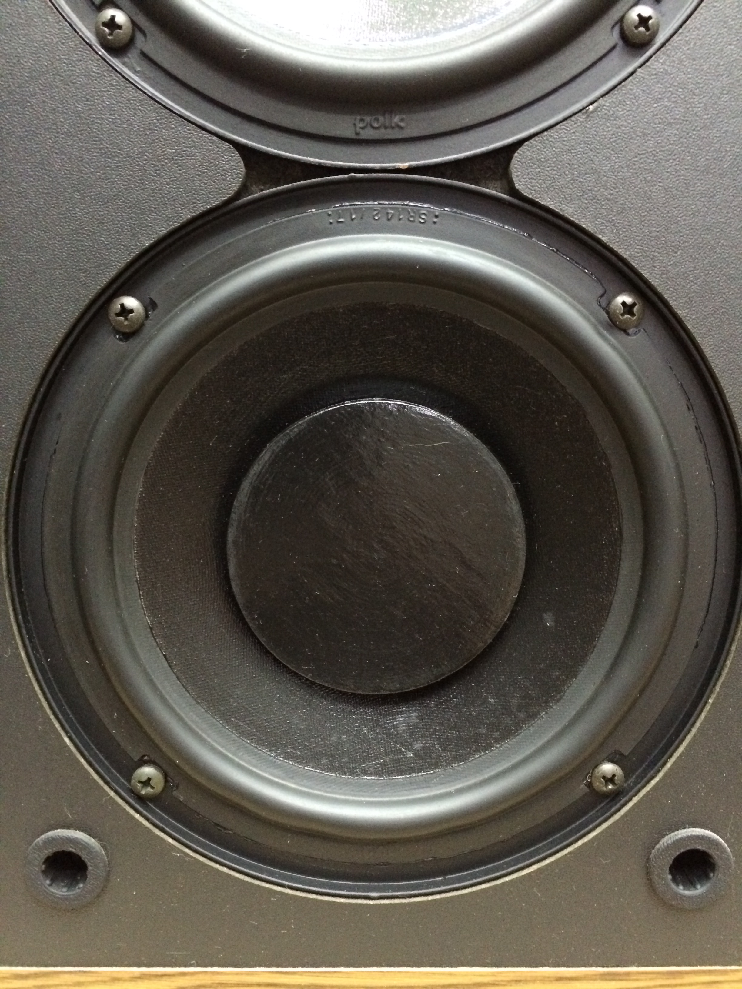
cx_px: 371
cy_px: 494
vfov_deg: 61.7
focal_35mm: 29
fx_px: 829
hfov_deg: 48.2
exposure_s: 1/17
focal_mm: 4.15
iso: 400
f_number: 2.2
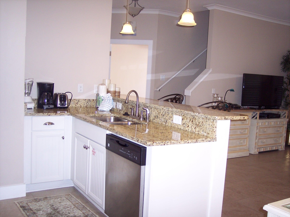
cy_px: 108
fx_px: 327
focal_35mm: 39
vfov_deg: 36.8
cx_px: 145
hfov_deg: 47.9
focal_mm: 8
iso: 140
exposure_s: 1/60
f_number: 2.8
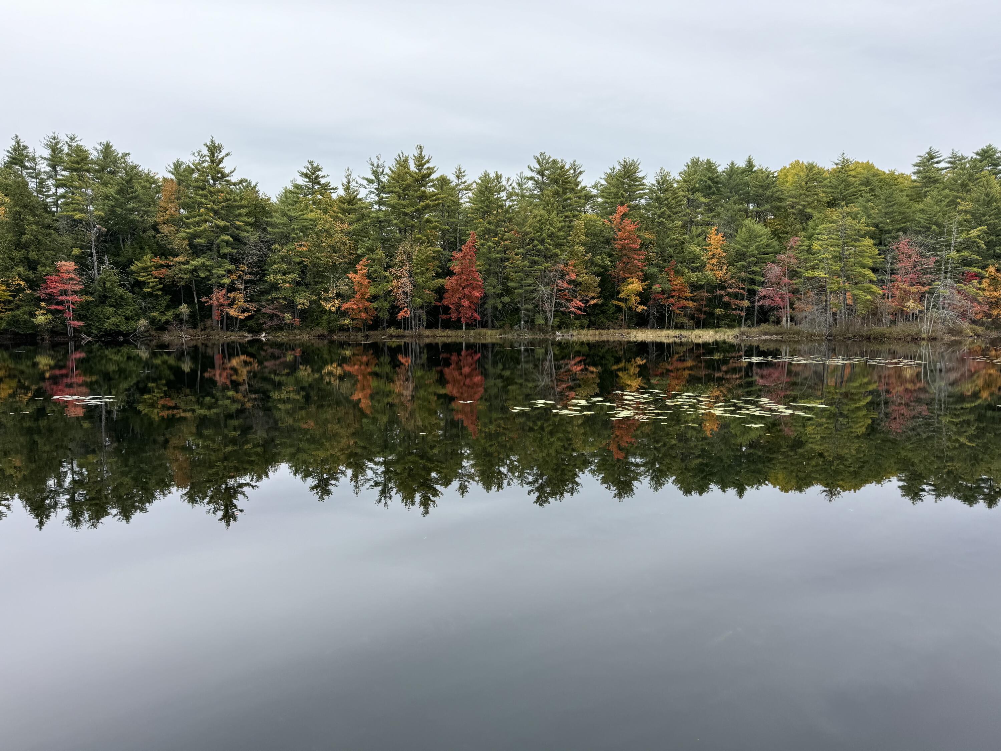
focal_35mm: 24
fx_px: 694
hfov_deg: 71.6
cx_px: 500
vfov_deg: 56.8
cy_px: 376
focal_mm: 6.76
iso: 80
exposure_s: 1/853
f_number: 1.78
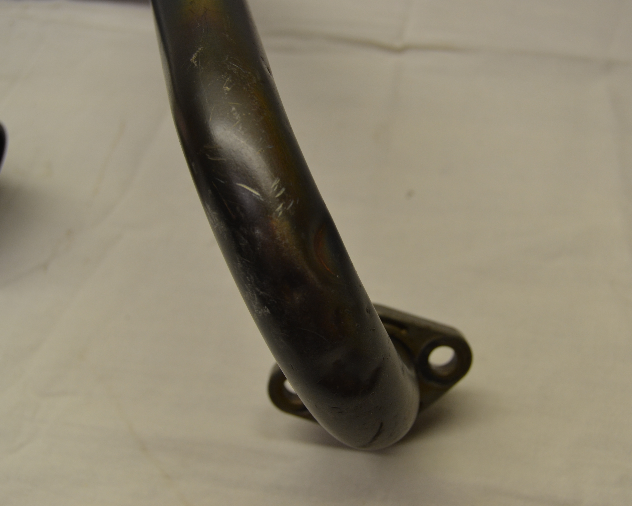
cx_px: 347
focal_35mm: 65
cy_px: 251
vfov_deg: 23.5
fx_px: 1216
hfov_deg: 29.1
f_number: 5.6
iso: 400
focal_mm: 38
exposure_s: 1/125
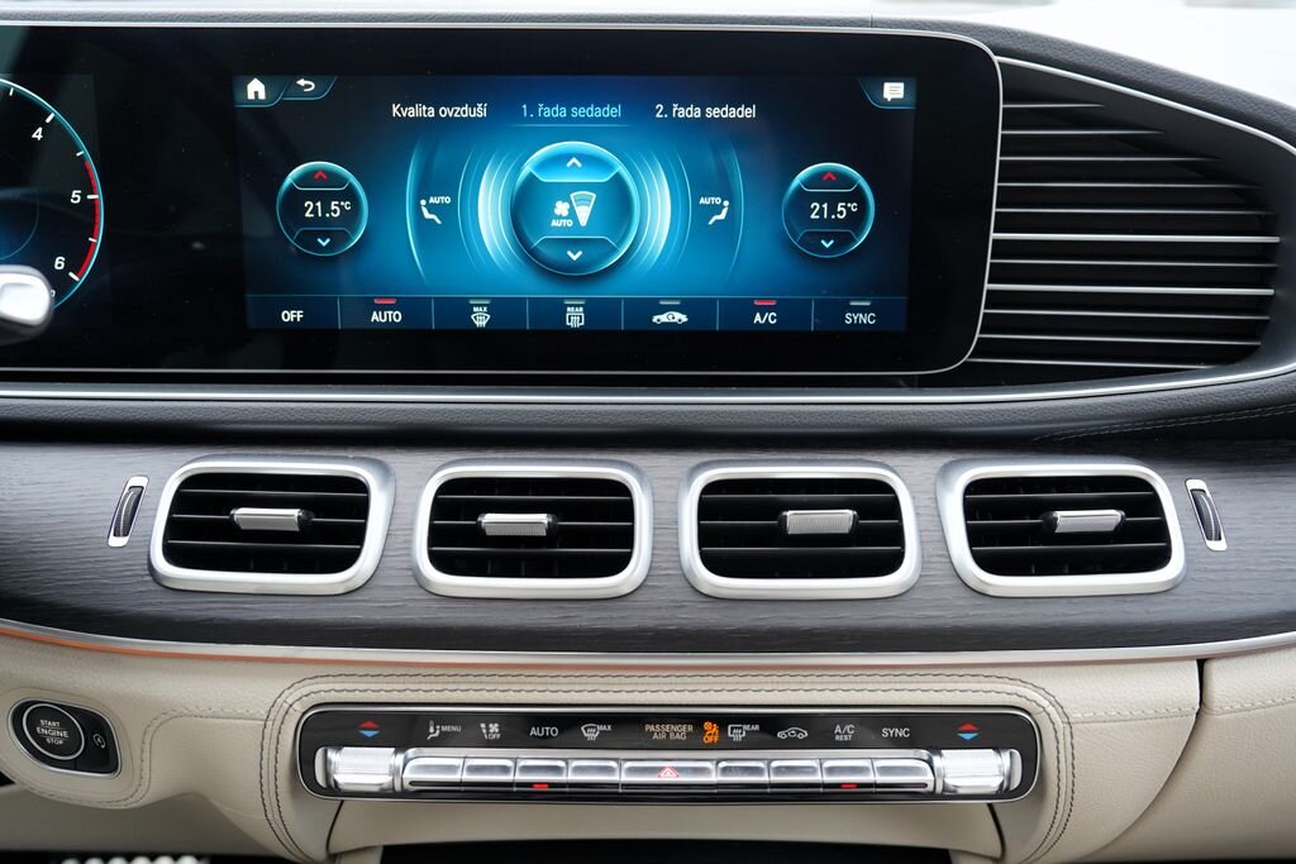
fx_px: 1116
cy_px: 432
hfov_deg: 60.3
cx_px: 648
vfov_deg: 42.3
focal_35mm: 31
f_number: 4
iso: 1250
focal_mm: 31
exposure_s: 1/160
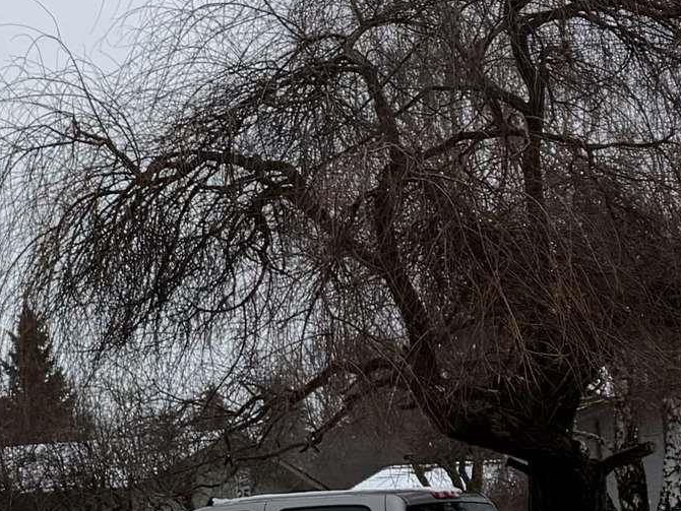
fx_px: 2165
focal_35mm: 110
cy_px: 433
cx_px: -817
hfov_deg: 14.0
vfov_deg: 13.4
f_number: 1.78
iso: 80
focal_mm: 6.76
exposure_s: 1/2110
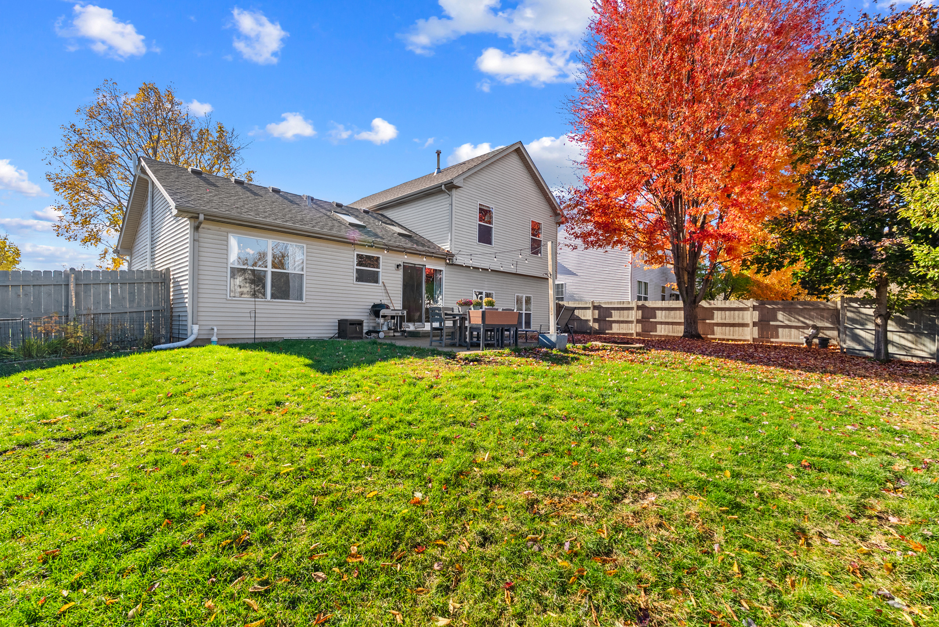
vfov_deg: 73.8
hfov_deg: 96.7
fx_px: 418
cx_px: 470
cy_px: 314
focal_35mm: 16
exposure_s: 1/25
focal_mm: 16
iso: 640
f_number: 8
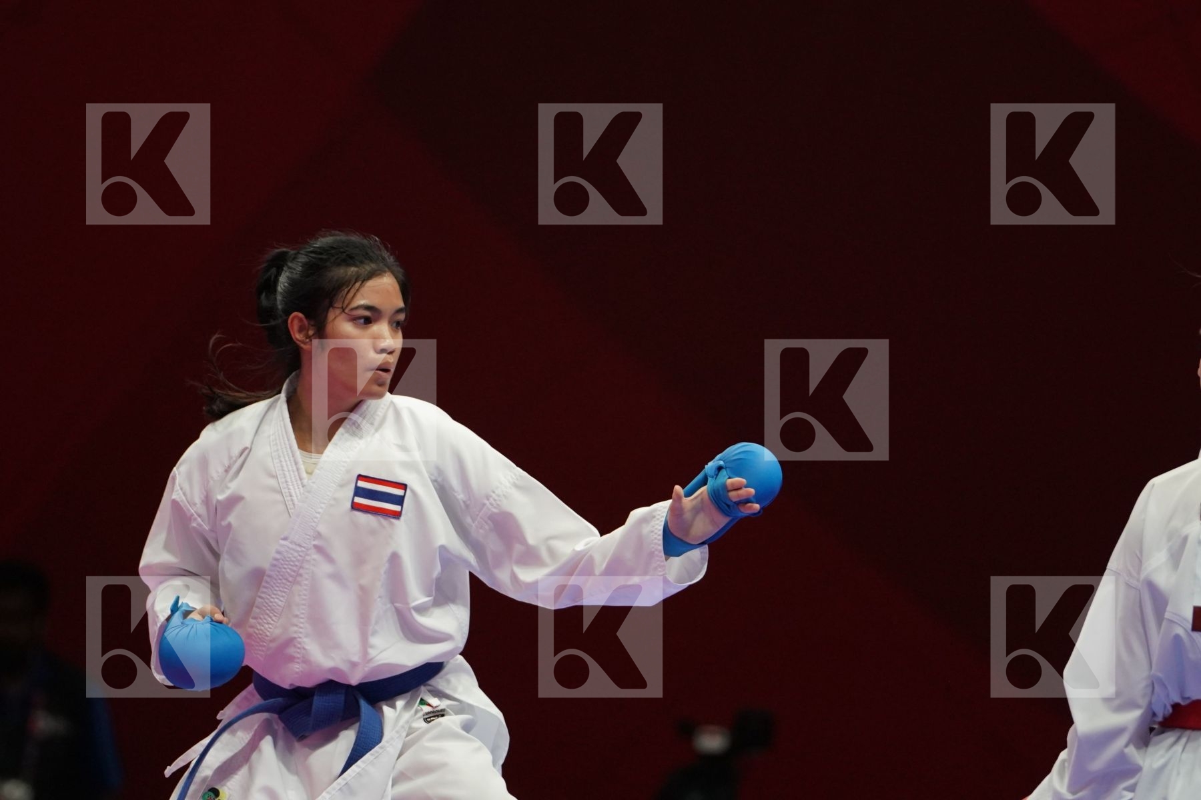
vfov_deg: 3.6
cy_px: 400
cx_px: 600
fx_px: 12910
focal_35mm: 387
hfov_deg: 5.3
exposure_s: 1/1000
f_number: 4
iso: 2500
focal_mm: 258
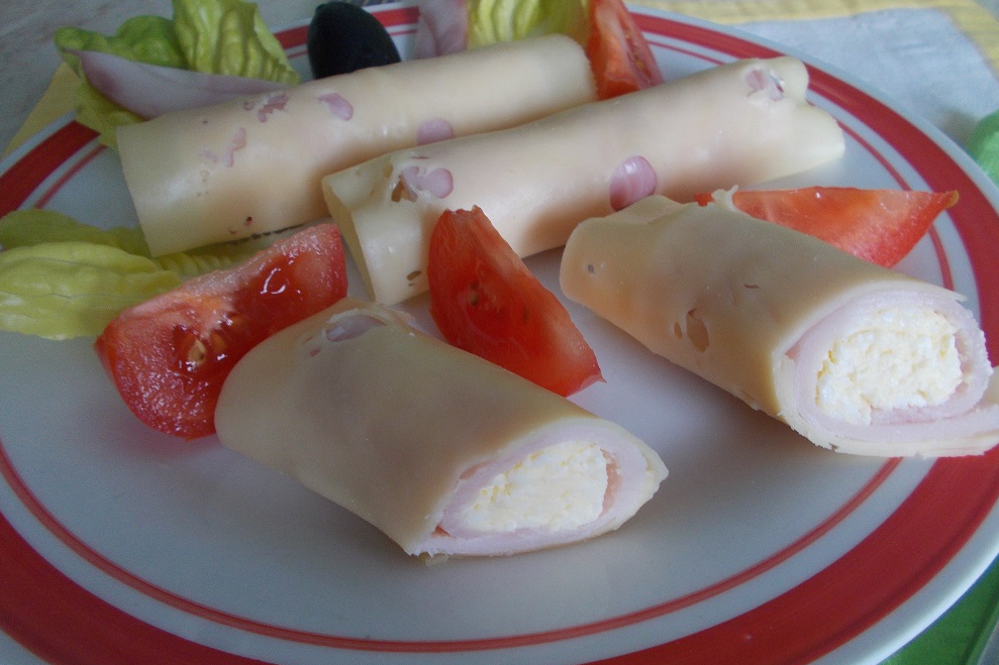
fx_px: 777
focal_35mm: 28
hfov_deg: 65.5
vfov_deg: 46.4
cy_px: 347
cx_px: 515
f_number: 3.2
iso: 160
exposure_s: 1/25
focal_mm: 4.6
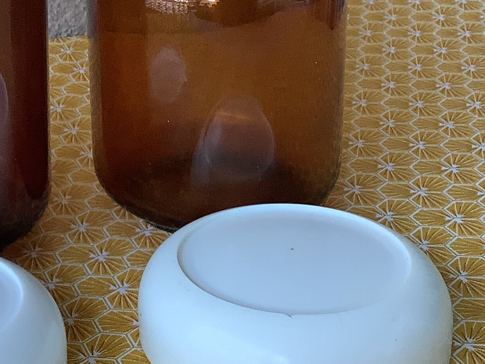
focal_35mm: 82
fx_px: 1149
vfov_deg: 17.7
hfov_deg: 23.5
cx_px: 96
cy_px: 45
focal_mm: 3.3
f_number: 2.4
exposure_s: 1/60
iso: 80
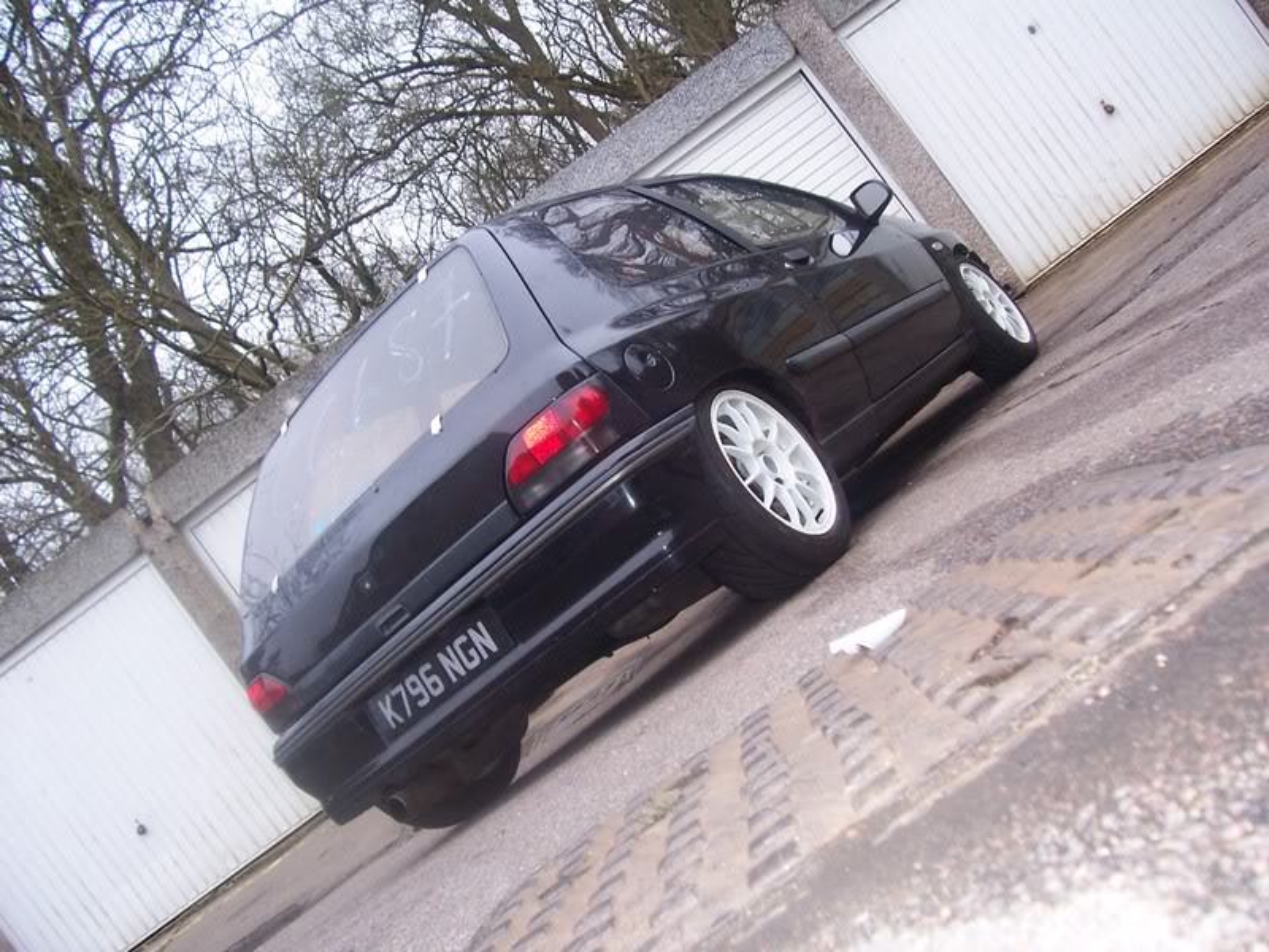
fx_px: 1246
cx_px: 634
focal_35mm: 34
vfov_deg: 41.8
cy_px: 476
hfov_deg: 54.0
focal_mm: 5.6
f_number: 2.7
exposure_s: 1/90
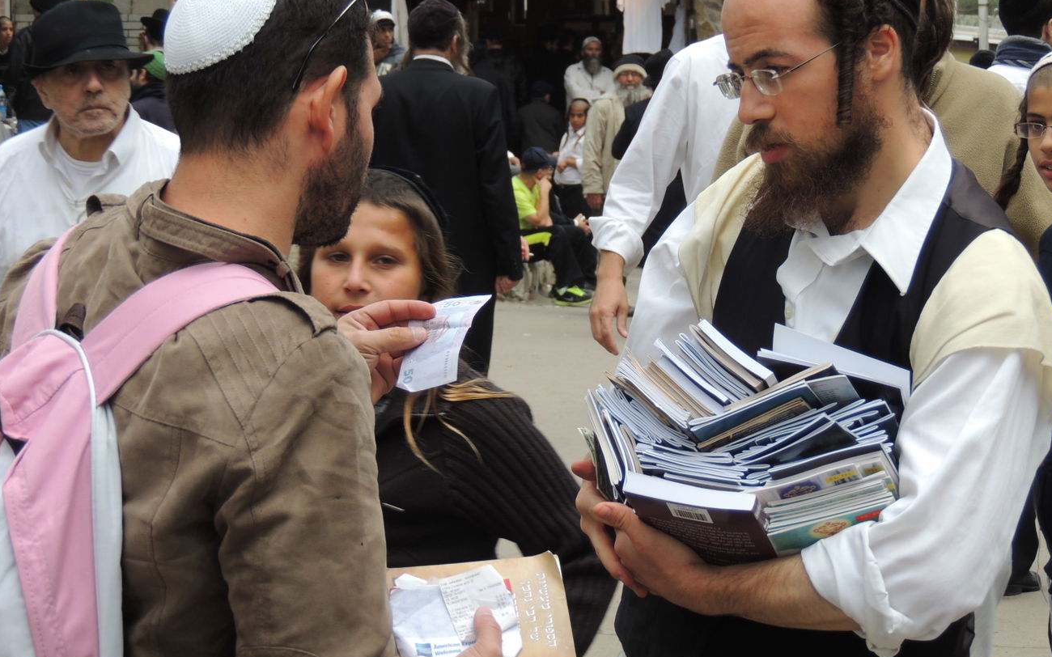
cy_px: 239
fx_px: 3927
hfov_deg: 15.3
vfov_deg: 9.6
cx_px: 512
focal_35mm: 137
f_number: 4.2
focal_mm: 21.4
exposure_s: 1/100
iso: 100
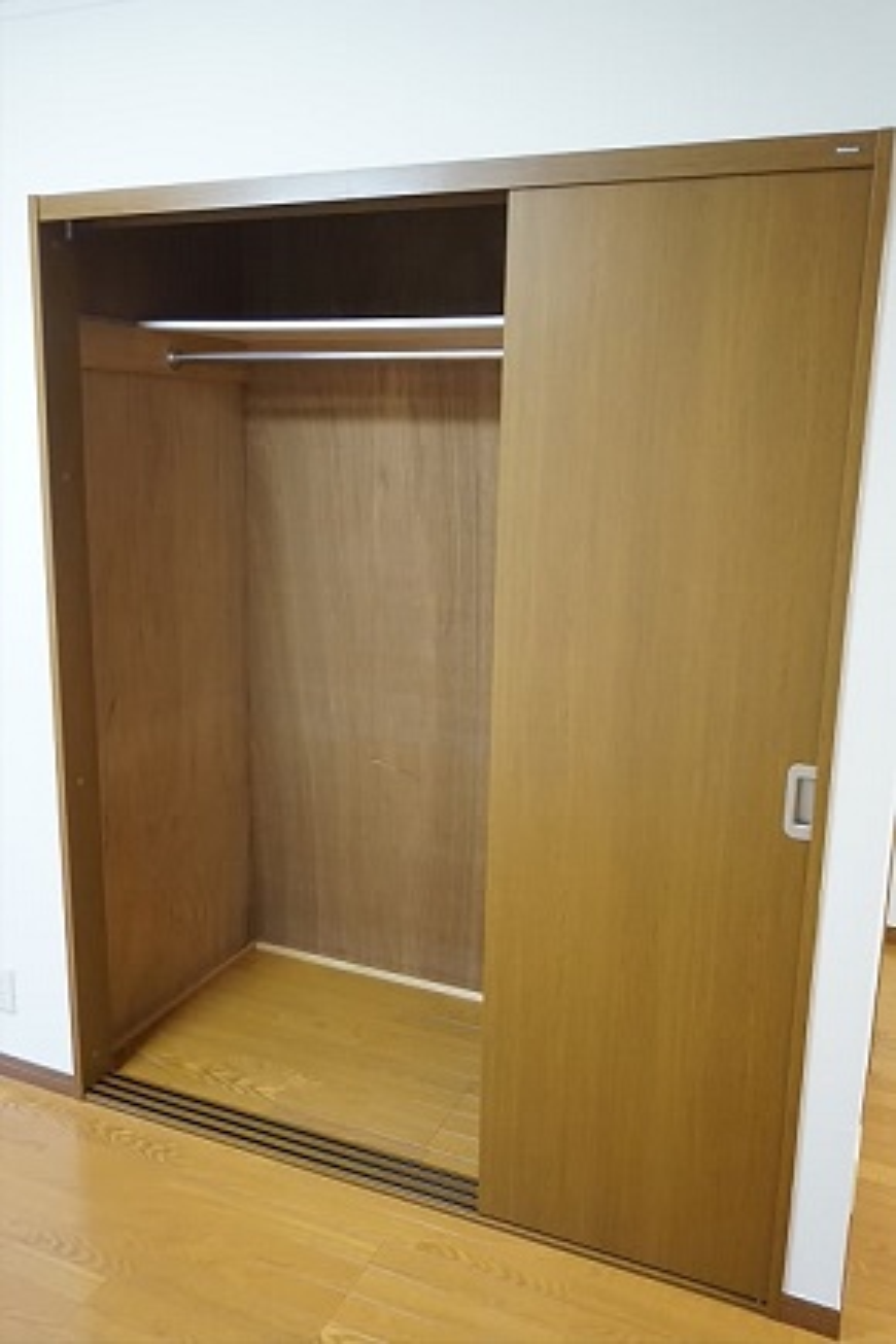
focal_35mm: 30
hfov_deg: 43.6
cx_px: 448
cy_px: 672
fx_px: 1120
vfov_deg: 61.9
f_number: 4
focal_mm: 20
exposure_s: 1/100
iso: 3200
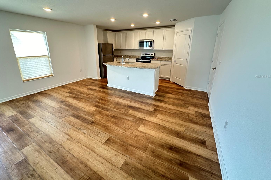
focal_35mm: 15
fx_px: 113
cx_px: 132
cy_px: 77
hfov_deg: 100.4
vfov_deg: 76.8
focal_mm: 2.22
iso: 160
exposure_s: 1/60
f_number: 2.2
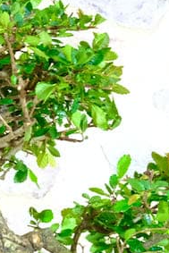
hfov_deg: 5.0
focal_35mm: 276
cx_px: 33
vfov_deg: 7.2
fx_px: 1941
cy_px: 462
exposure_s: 1/30
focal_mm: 40.7
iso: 3200
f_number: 10
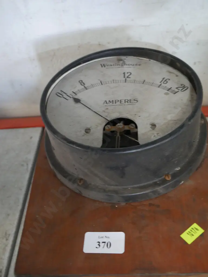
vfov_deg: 44.8
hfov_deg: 34.4
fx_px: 336
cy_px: 138
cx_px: 104
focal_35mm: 42
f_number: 4.6
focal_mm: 21
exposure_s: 1/25
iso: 3200
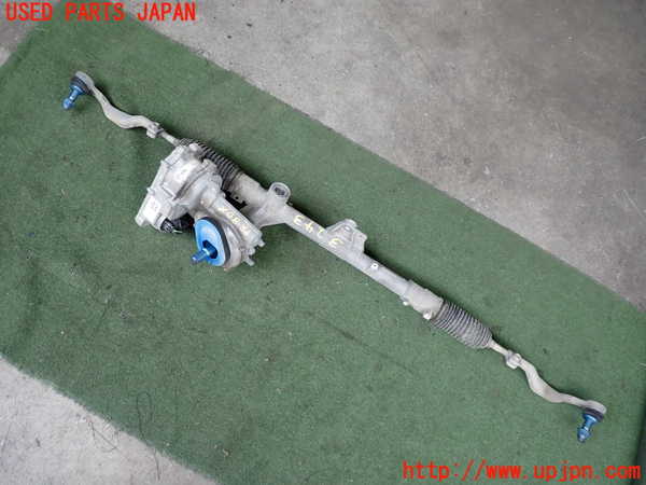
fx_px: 560
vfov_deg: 46.8
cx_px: 323
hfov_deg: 60.0
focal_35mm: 30
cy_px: 242
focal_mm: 5.4
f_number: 2.3
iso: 160
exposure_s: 1/125
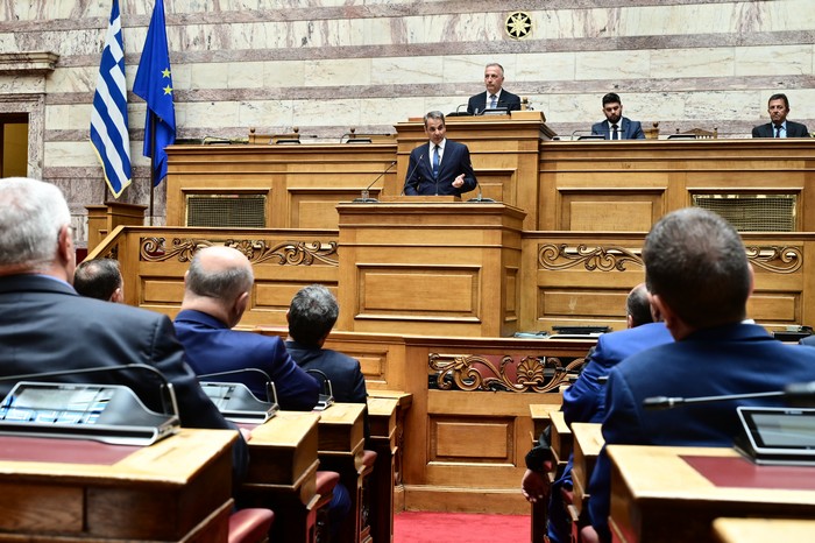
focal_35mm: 48
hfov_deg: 41.1
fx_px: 1086
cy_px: 272
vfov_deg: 28.0
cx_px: 408
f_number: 5.6
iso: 1600
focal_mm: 48
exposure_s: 1/200
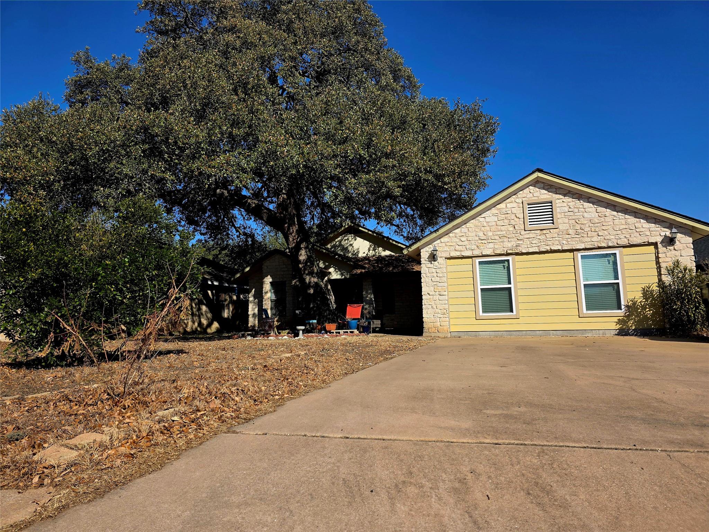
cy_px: 266
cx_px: 354
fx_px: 471
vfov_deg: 58.9
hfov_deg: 73.9
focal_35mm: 23
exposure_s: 1/10000
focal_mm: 6.3
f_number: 1.7
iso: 80
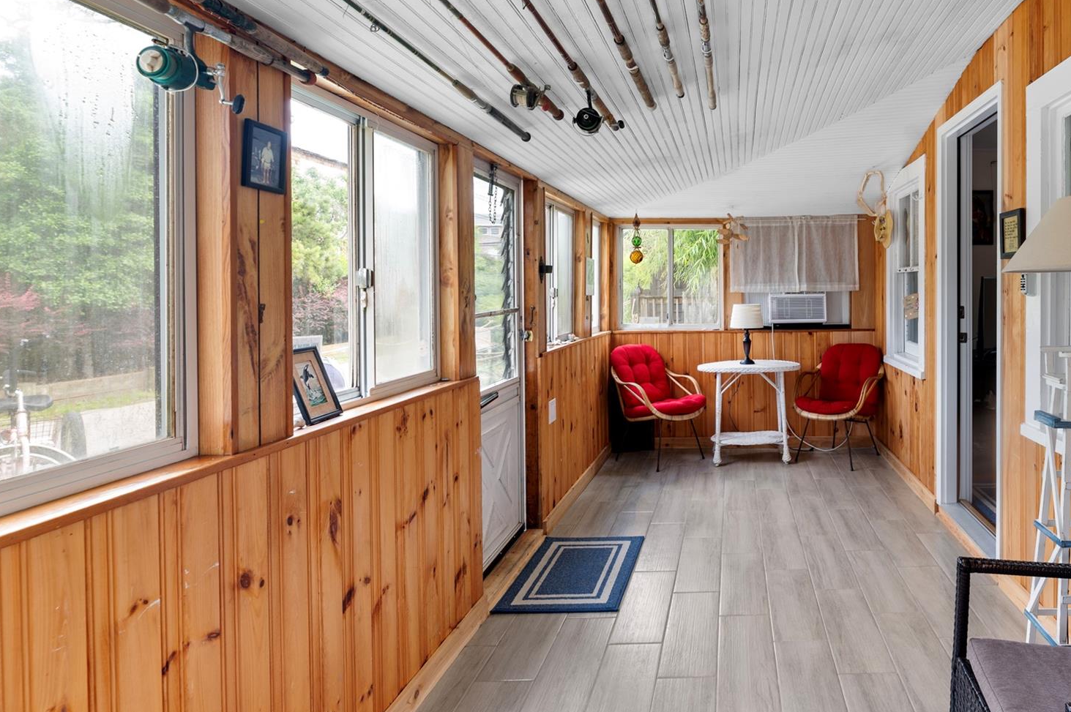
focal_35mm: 21
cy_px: 291
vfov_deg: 59.0
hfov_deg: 77.8
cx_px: 740
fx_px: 624
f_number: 7.1
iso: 320
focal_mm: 15
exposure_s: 1/13
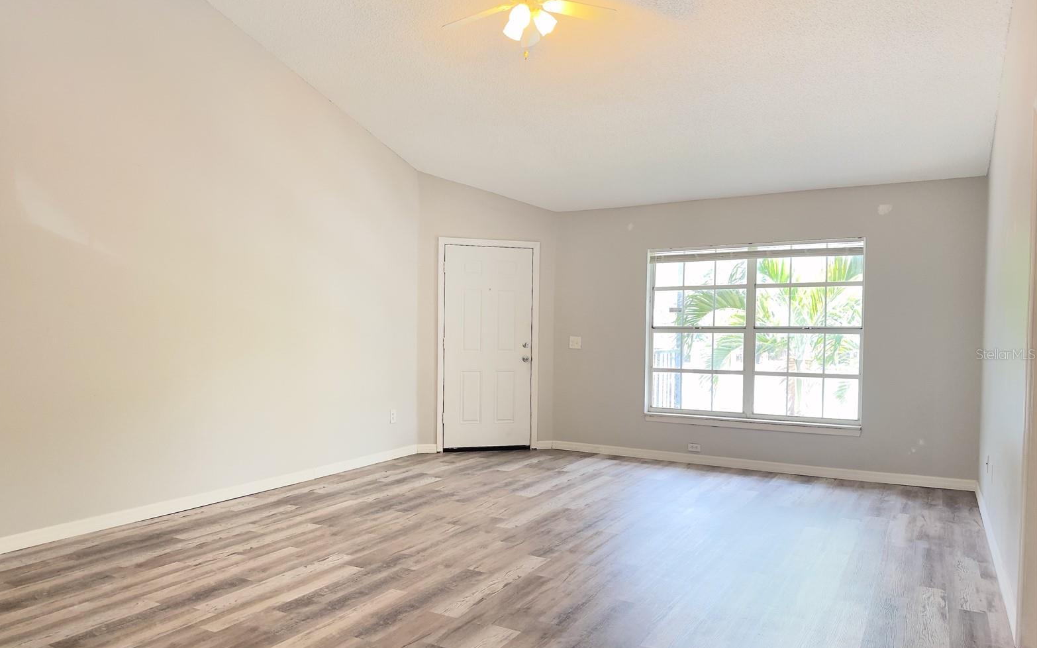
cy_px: 354
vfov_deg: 47.5
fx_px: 735
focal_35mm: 26
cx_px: 509
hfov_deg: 70.4
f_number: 1.78
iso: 80
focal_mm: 6.86
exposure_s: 1/134
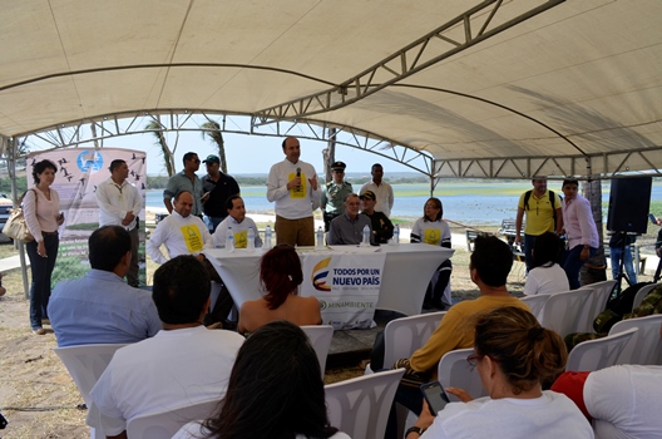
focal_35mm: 27
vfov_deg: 47.8
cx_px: 331
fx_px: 496
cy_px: 220
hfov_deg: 67.5
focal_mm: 18
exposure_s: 1/200
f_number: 8
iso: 100
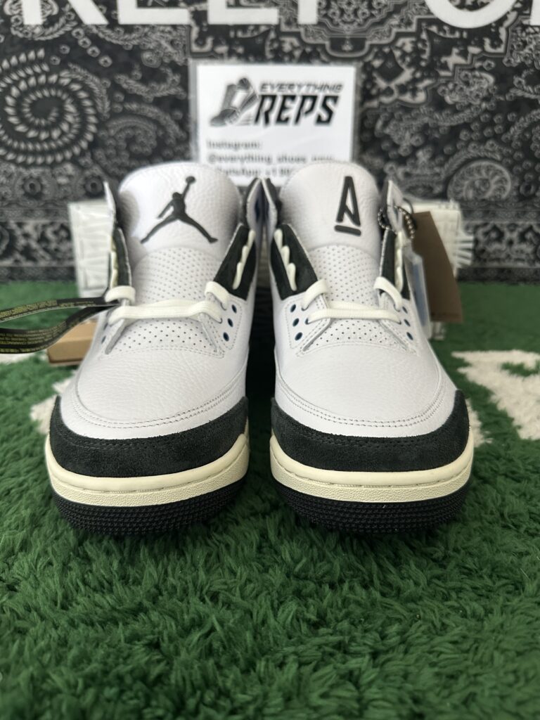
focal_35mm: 24
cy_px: 360
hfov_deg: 56.8
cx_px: 270
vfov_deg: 71.6
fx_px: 499
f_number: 1.78
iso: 400
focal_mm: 6.86
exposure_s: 1/50
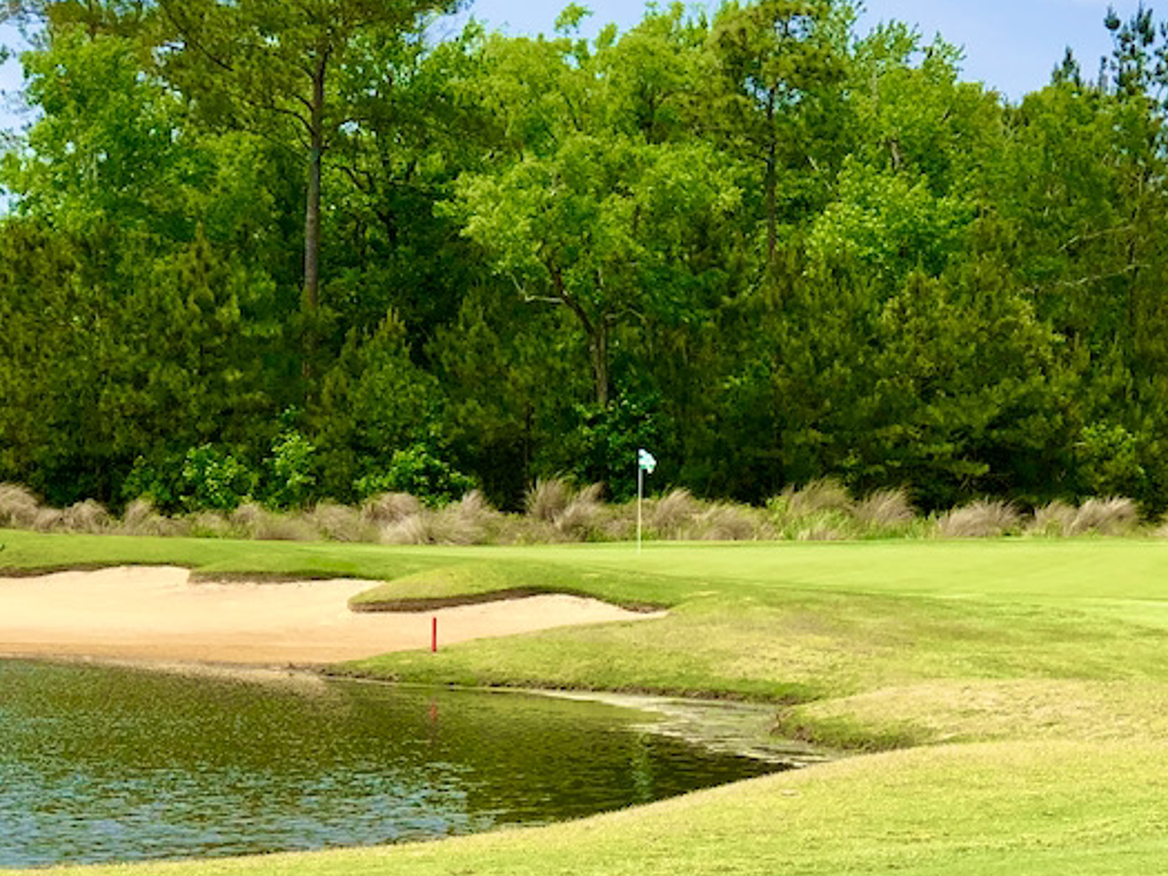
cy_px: 856
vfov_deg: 10.6
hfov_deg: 14.2
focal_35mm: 139
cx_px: 819
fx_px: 4691
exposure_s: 1/666
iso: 20
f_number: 2.8
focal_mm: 6.6
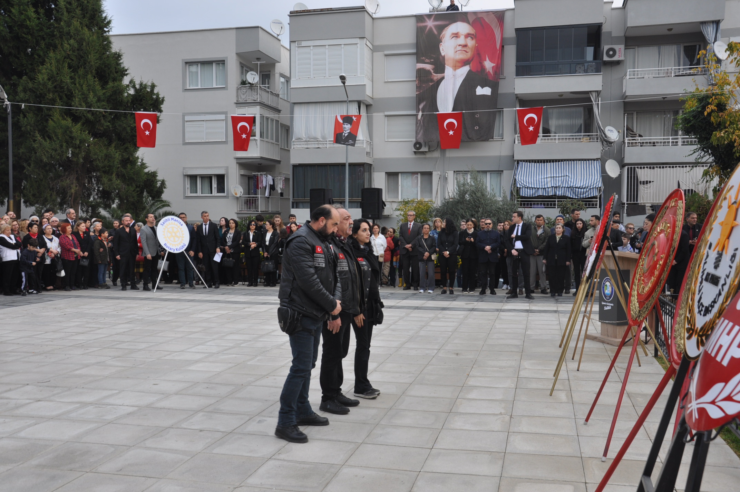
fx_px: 739
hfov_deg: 53.2
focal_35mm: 36
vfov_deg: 36.8
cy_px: 246
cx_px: 370
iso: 200
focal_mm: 24
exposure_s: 1/60
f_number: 8
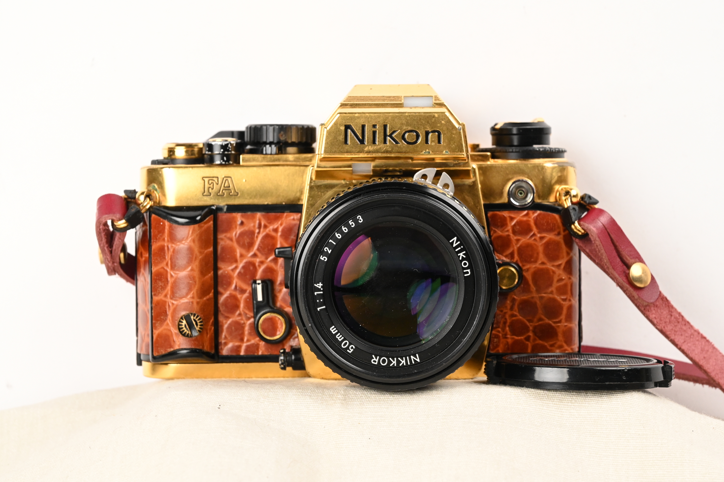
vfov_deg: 11.4
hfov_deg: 17.1
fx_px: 2412
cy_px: 241
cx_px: 362
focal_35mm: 120
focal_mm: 120
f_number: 16
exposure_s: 1/100
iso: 3200
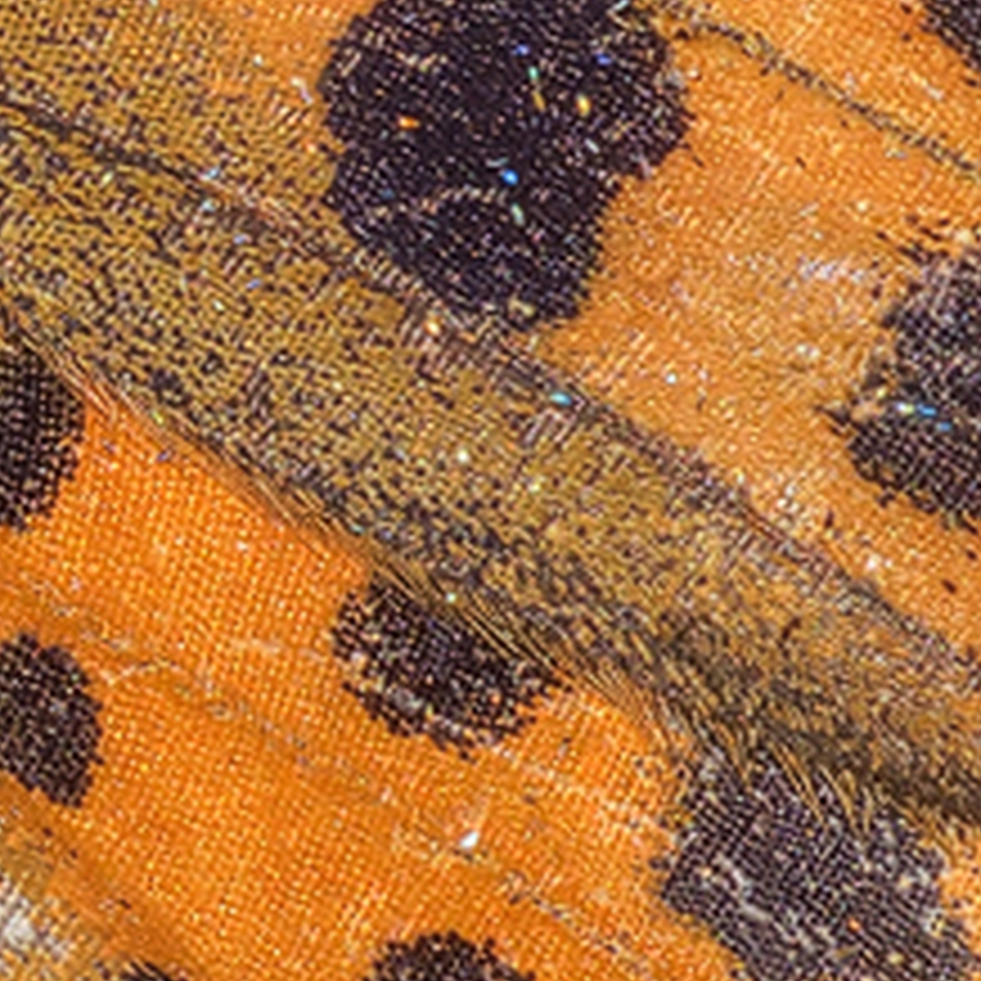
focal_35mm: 701
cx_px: -1440
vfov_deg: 2.5
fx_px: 22476
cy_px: -191
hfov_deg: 2.5
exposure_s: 1/15
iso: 100
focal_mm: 60
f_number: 10
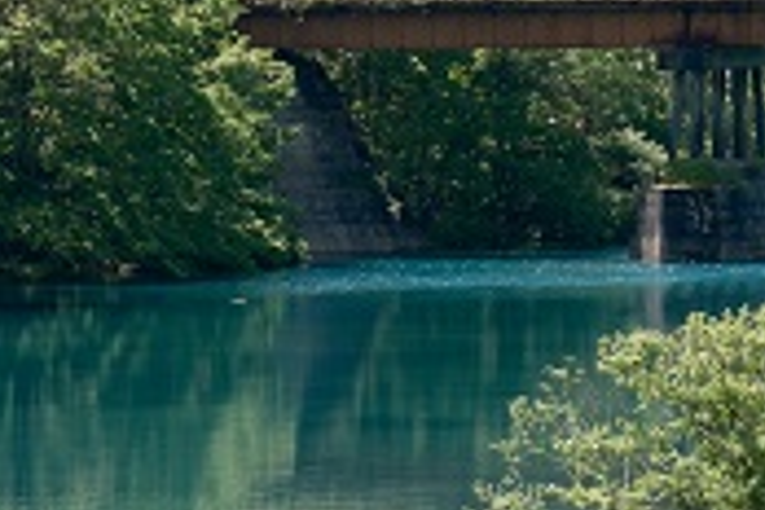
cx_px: 448
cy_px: -18
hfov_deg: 6.7
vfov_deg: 4.5
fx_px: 6502
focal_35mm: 306
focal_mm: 55
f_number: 3.6
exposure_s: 1/500
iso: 125
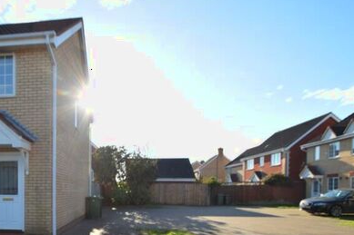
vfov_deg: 45.3
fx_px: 265
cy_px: 191
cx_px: 86
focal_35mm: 27
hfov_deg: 63.2
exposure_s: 1/160
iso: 100
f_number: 6.3
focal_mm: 10
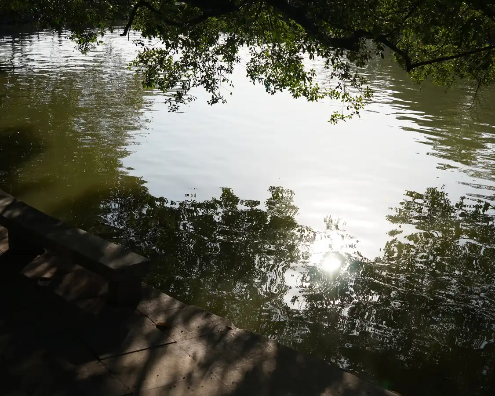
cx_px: 297
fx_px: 808
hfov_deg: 34.0
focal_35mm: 55
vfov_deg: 27.5
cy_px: 176
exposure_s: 1/2000
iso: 100
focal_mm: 24.5
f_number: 2.8
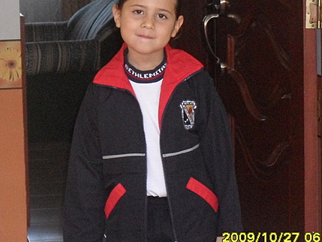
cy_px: 92
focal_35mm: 170
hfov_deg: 11.6
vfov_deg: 8.7
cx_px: 146
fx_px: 1582
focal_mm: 18.9
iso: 400
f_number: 5.2
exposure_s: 1/60
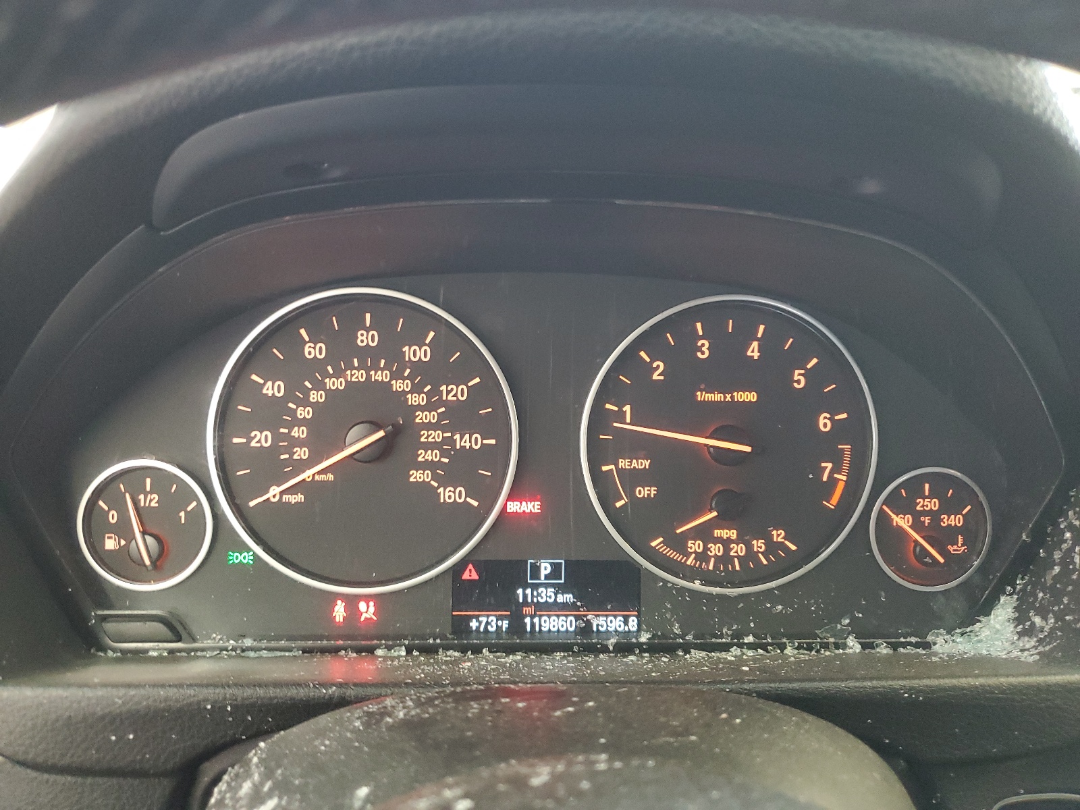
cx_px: 540
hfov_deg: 67.3
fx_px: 811
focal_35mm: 26
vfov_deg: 53.1
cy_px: 405
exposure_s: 1/20
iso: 305
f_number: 1.5
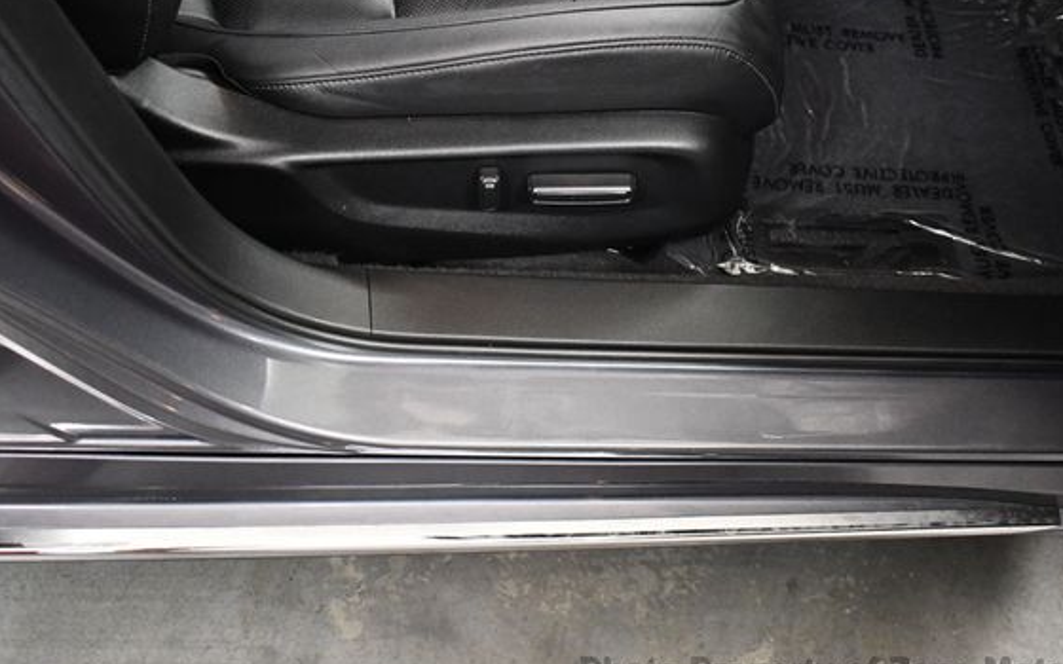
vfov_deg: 30.5
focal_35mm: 42
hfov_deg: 47.2
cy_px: 304
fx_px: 1217
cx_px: 558
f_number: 3.5
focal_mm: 18
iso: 3200
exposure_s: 1/80
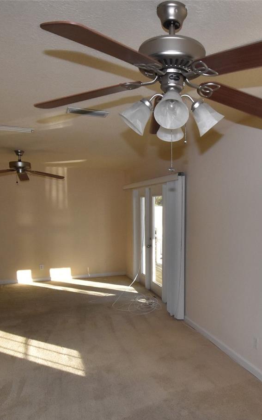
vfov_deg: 67.9
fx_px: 308
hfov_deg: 45.2
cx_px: 177
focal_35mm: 27
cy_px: 247
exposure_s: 1/200
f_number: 20
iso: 1600
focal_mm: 10
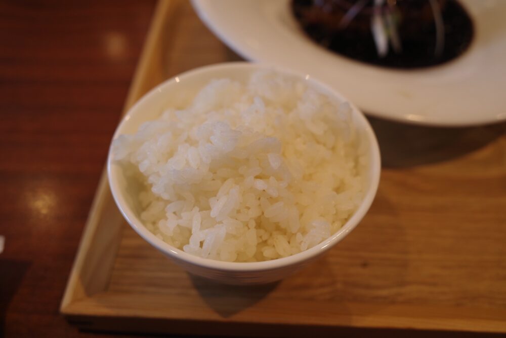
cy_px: 169
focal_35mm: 28
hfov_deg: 65.5
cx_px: 253
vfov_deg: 46.4
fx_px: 394
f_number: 2.8
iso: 100
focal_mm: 18.3
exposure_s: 1/60
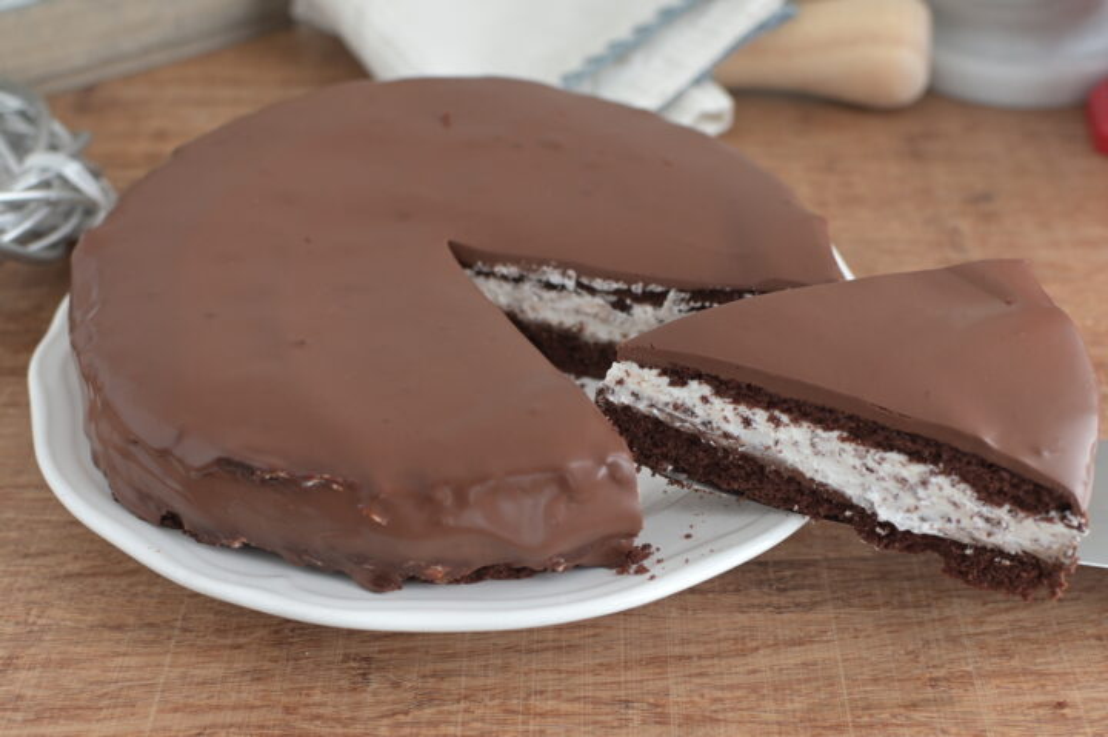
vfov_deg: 26.0
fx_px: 1599
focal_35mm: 52
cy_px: 368
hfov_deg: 38.2
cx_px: 554
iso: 400
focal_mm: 35
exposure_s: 1/10
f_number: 4.5
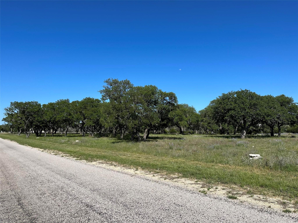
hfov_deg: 71.6
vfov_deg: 56.8
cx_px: 149
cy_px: 112
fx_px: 207
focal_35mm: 24
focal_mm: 6.86
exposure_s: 1/6211
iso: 80
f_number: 1.78
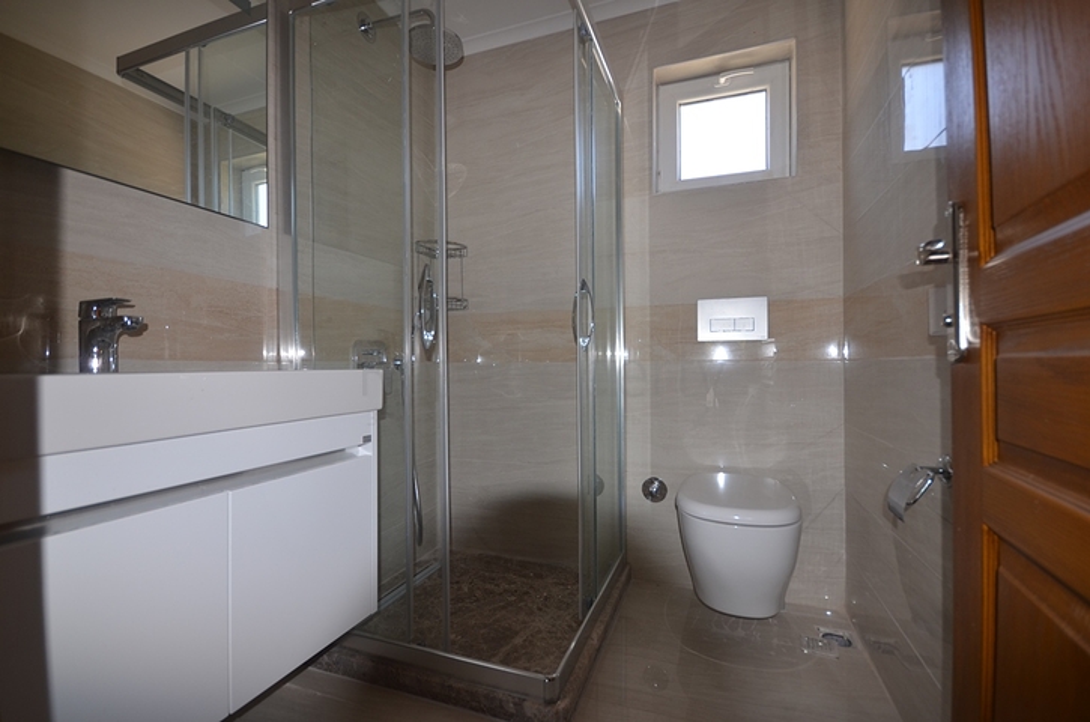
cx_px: 545
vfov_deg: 77.1
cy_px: 361
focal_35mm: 15
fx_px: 453
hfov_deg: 100.5
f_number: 5
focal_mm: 10
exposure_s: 1/60
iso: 200
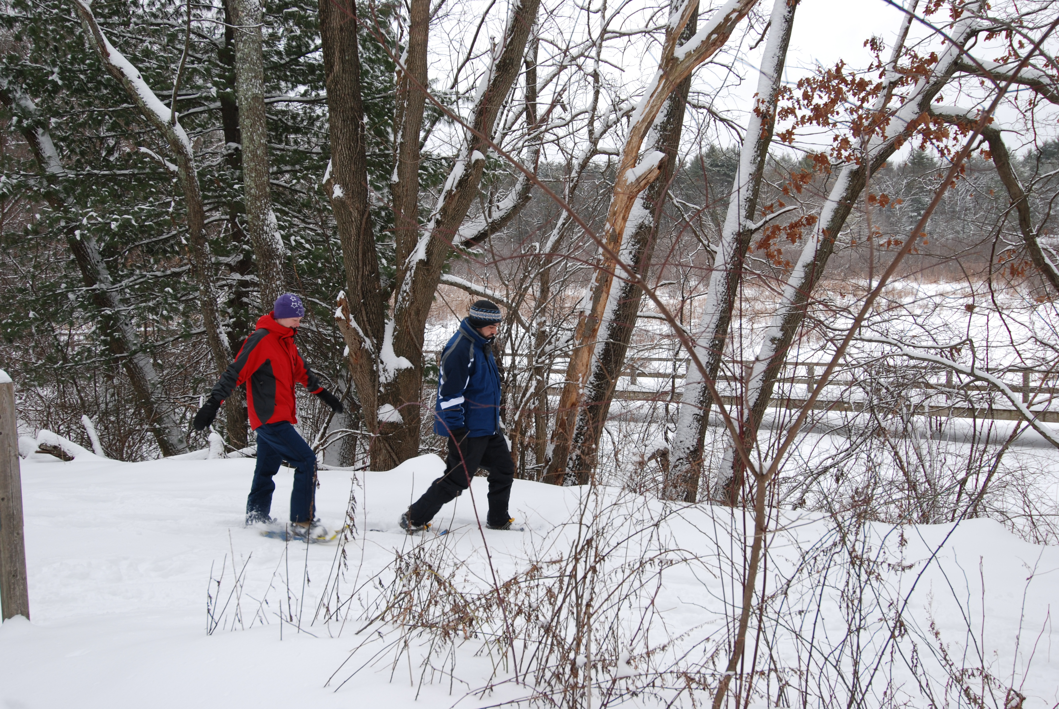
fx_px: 1060
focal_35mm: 36
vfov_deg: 37.0
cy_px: 354
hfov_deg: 53.1
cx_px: 530
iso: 160
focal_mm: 24
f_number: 5.6
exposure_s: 1/125
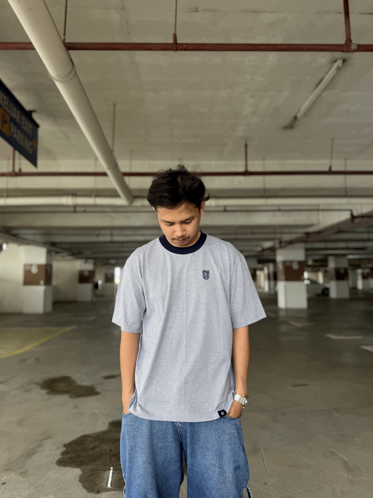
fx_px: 345
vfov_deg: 71.6
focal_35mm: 24
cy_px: 249
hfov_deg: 56.8
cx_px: 186
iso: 50
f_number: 1.78
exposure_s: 1/121
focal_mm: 6.76
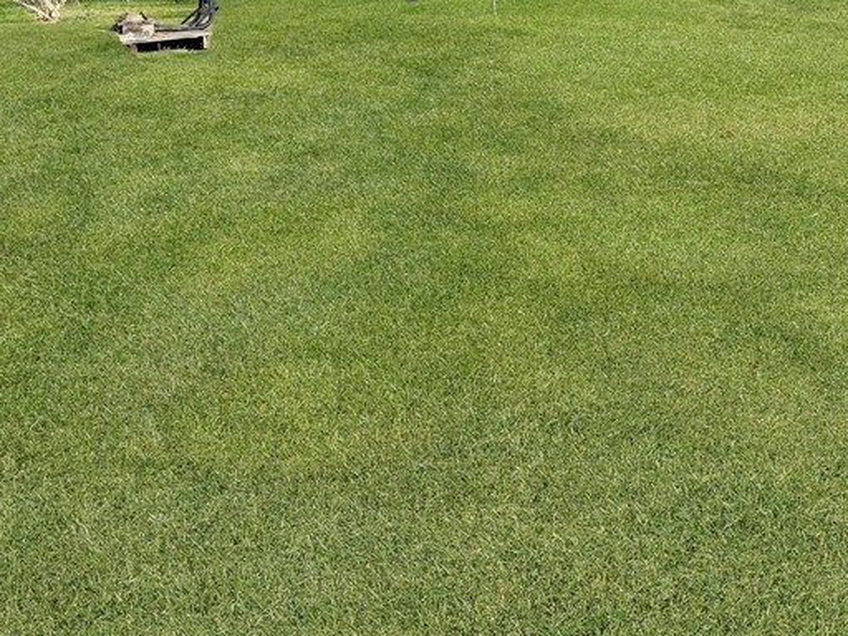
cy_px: 119
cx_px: 717
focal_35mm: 48
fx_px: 1176
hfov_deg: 37.7
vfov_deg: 29.5
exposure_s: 1/1949
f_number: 1.78
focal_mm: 6.76
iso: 80
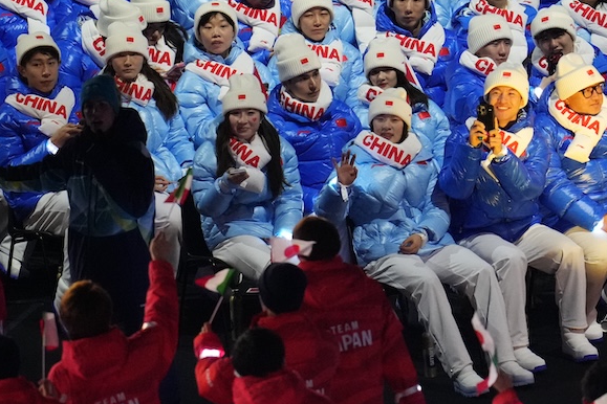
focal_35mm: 1243
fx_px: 20957
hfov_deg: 1.7
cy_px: 246
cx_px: 354
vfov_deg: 1.1
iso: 5000
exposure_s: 1/500
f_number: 2.8
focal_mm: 400
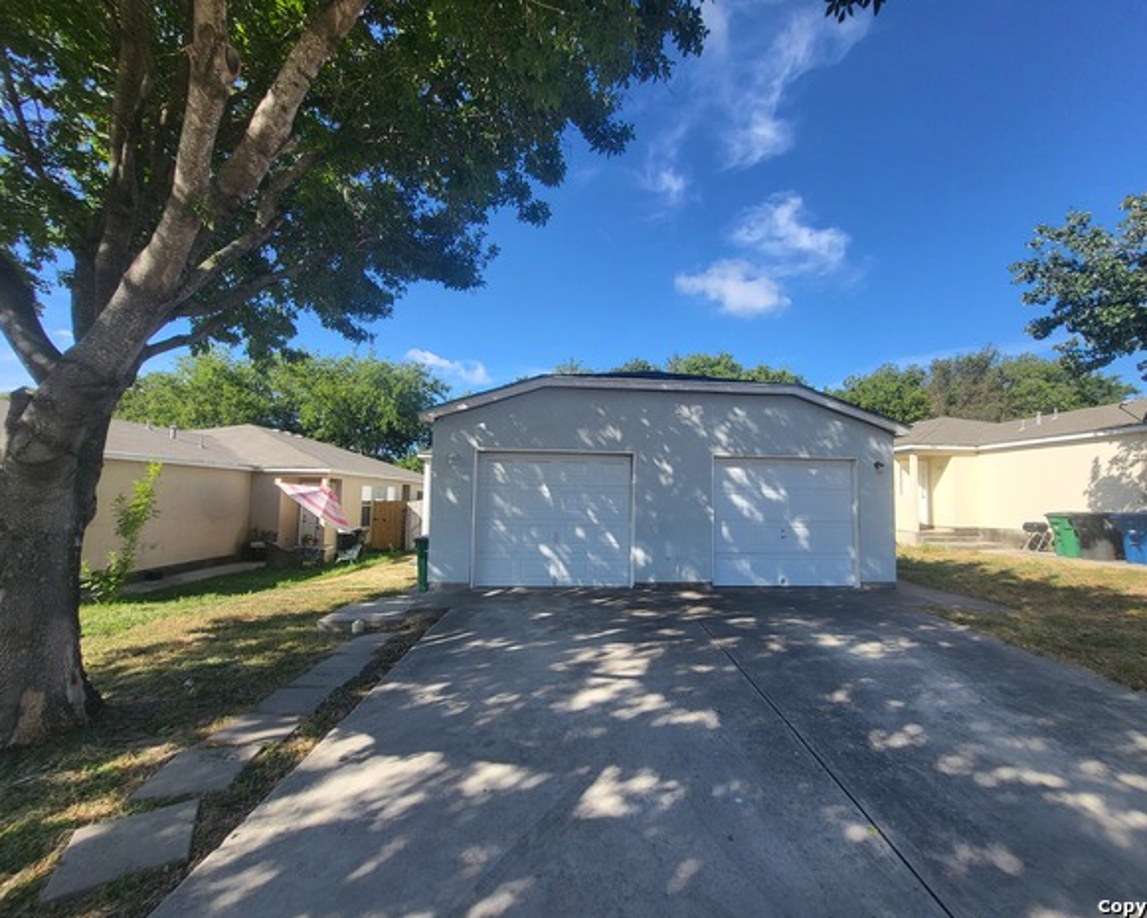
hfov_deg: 100.5
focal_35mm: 14
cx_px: 623
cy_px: 467
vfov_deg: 88.0
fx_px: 475
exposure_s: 1/542
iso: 32
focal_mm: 1.74
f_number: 2.2
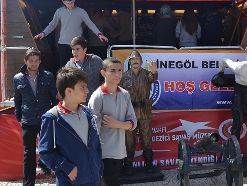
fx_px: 400
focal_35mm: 56
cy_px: 74
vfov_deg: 26.1
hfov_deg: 33.6
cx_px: 188
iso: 100
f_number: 6.3
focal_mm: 22
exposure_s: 1/160
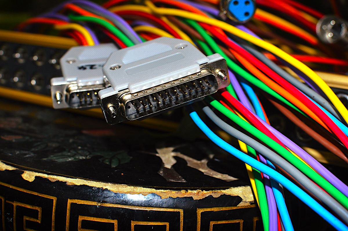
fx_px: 507
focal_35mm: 52
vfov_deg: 25.7
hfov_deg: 37.9
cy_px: 116
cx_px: 174
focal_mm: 35
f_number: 8
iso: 100
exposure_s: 1/60
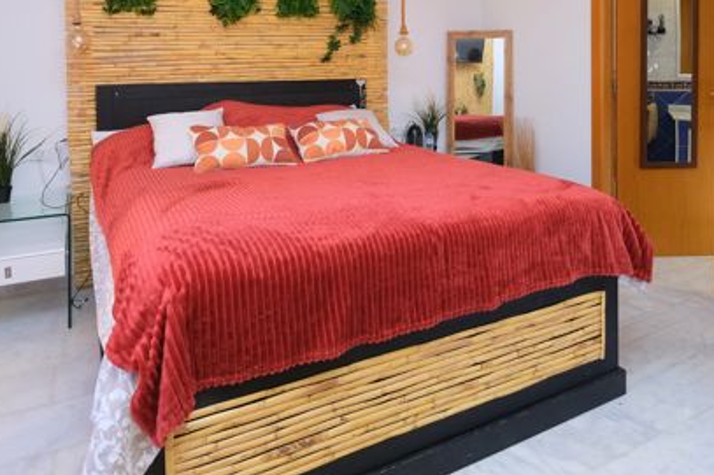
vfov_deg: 46.1
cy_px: 75
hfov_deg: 69.4
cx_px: 368
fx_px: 515
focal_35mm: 26
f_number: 4
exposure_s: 1/125
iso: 400
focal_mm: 10
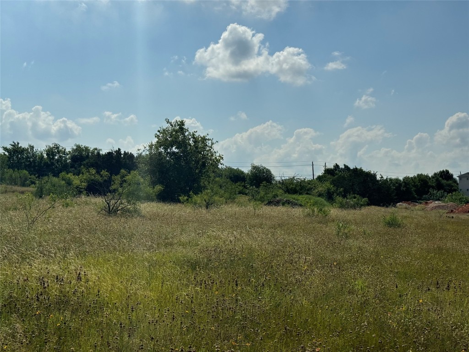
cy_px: 176
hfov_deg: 39.7
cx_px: 234
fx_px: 650
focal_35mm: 48
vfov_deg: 30.3
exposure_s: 1/15385
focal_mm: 6.76
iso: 64
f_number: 1.78
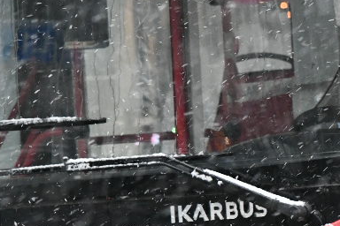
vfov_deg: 1.6
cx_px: 328
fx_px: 7961
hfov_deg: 2.4
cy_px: 199
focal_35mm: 843
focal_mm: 200
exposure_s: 1/125
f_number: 5.6
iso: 3200
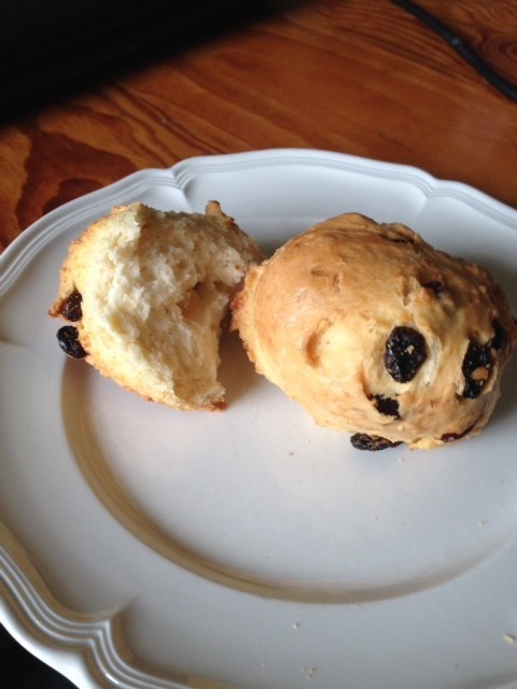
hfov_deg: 42.9
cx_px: 258
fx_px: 657
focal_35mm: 33
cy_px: 344
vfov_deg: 55.4
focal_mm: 4.12
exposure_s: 1/30
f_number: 2.4
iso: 50
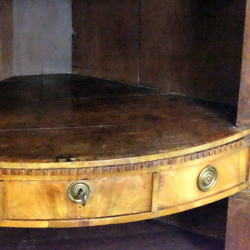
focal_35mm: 85
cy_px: 73
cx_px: 21
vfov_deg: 20.3
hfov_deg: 20.0
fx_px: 695
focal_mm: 31.5
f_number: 3.6
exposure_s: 1/180
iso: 25600
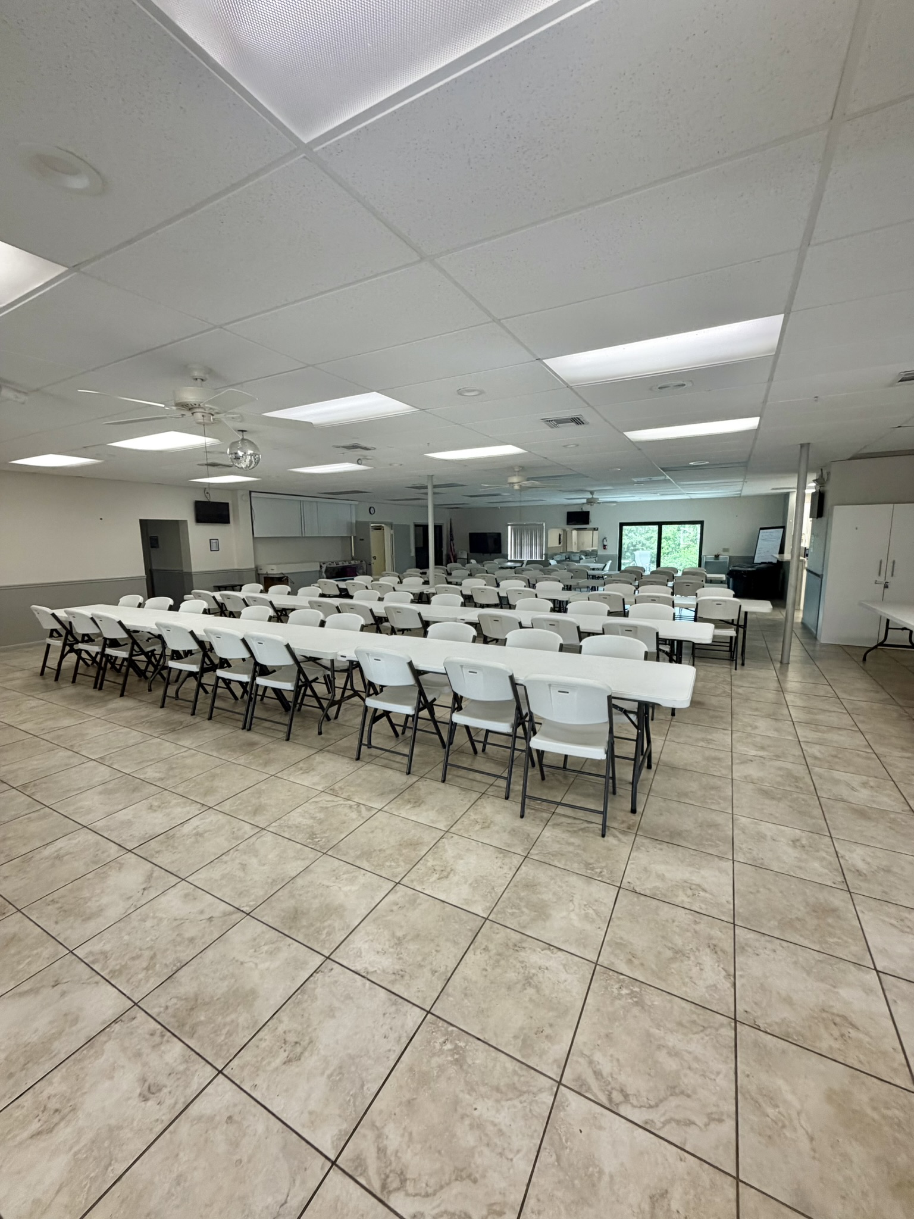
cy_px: 610
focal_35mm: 14
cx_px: 457
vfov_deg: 102.1
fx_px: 493
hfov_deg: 85.7
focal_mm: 2.22
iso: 200
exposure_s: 1/120
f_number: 2.2
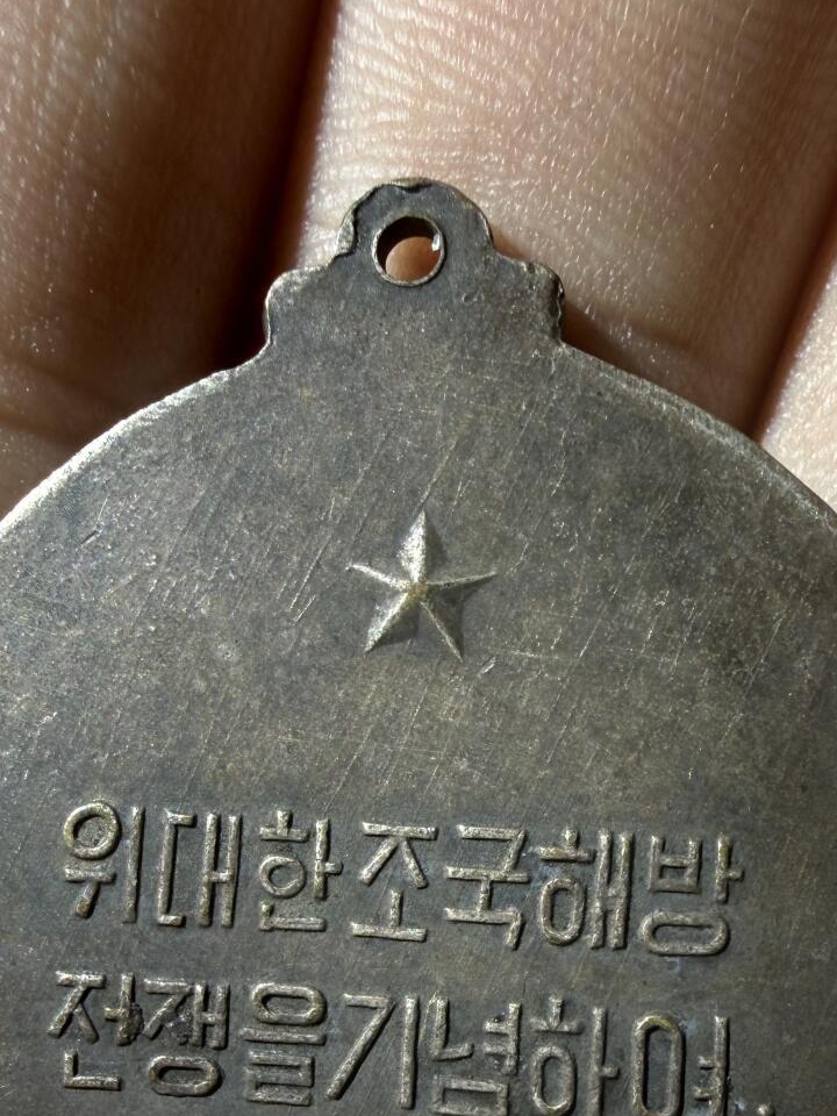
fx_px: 1451
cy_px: 902
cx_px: 506
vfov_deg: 40.3
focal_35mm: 45
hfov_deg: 32.1
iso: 40
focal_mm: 2.22
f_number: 2.2
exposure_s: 1/459
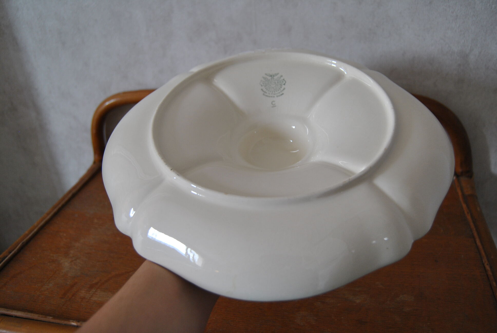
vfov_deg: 40.1
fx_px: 456
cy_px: 166
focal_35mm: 33
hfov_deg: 57.2
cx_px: 248
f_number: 3.5
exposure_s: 1/30
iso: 320
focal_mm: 22
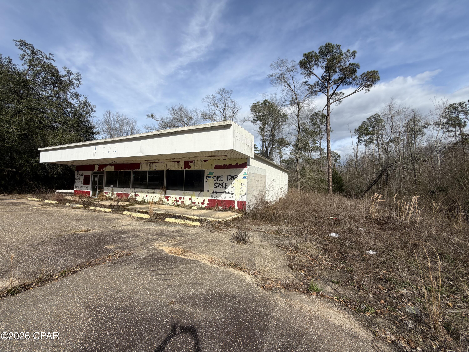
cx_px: 234
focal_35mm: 14
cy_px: 176
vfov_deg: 85.7
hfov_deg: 102.1
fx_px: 190
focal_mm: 2.22
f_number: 2.2
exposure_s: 1/1033
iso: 20
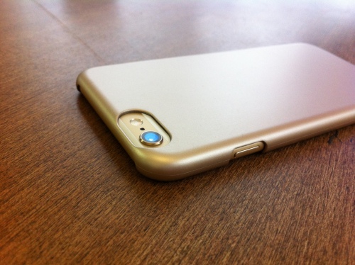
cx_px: 178
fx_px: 359
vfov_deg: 40.6
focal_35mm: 35
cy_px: 132
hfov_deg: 52.7
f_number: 2.8
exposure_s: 1/15
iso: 160
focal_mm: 3.85
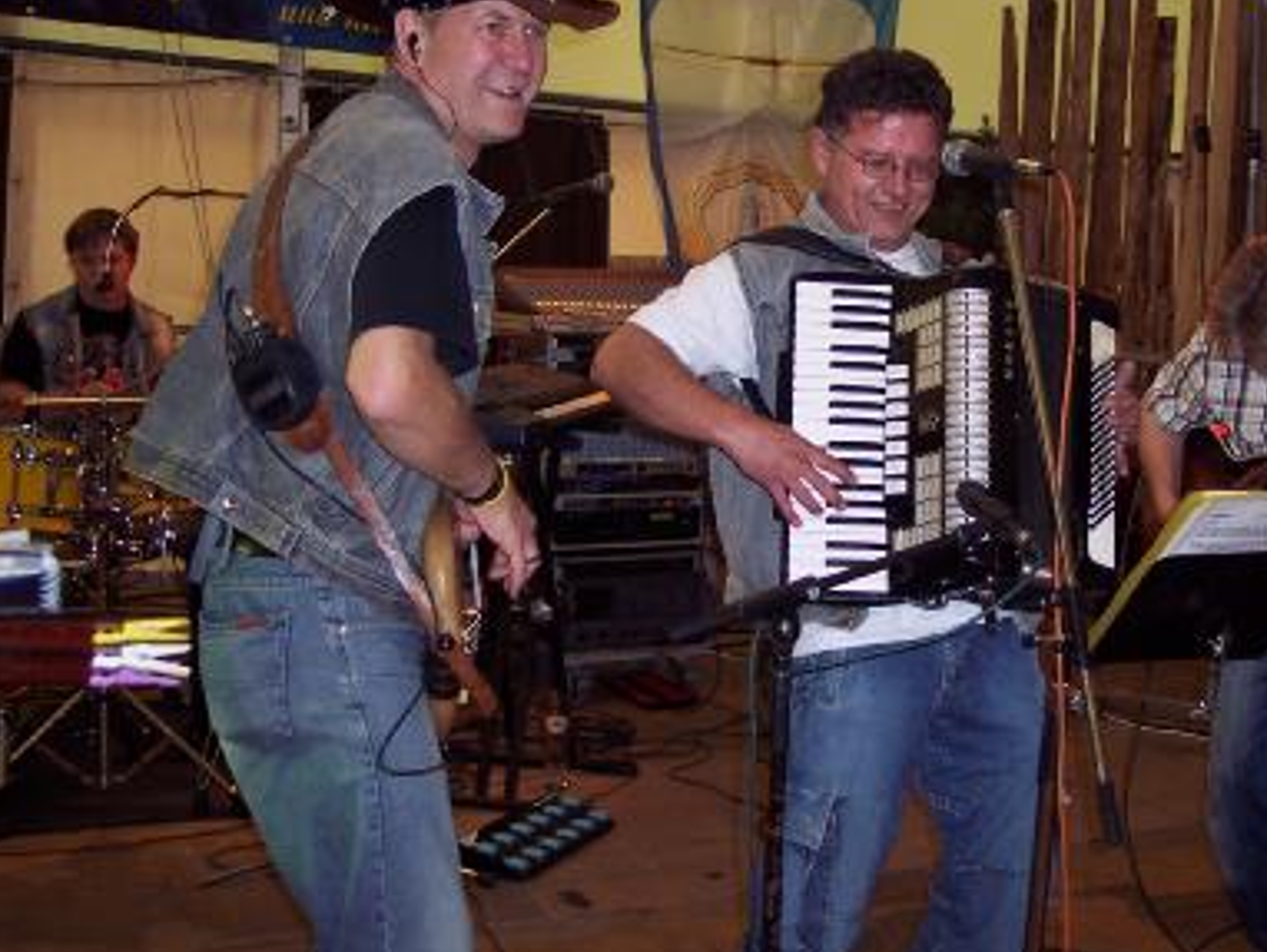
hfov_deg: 37.2
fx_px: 1868
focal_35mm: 51
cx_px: 803
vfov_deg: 28.6
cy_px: 430
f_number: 2.8
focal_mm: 8
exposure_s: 1/60
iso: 100
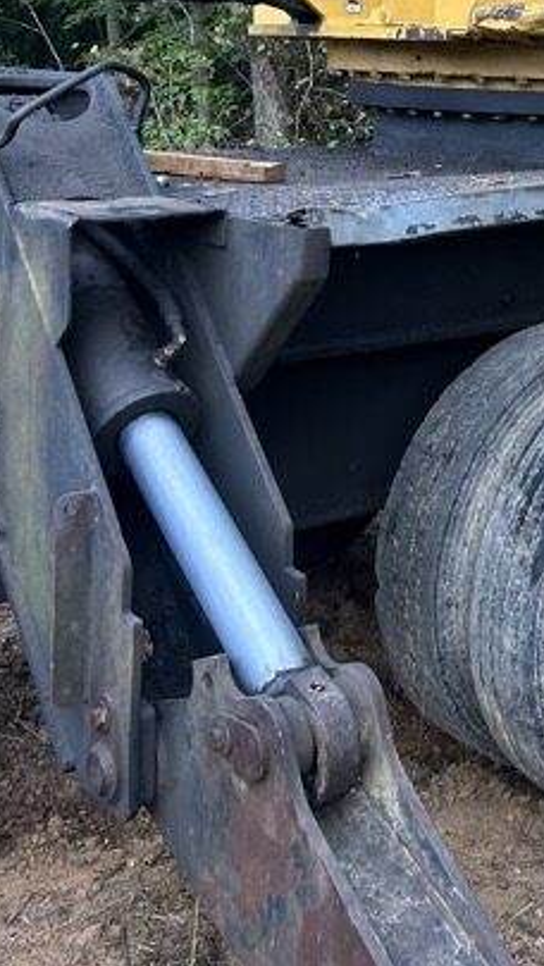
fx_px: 1435
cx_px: 699
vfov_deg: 34.6
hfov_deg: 19.8
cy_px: 55
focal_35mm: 56
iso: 50
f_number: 1.5
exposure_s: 1/324
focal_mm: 5.7
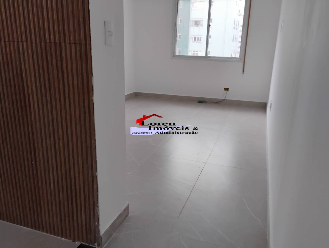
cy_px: 124
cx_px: 164
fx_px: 267
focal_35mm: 28
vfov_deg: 49.9
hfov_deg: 63.4
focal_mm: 4.26
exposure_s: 1/60
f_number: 1.8
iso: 553
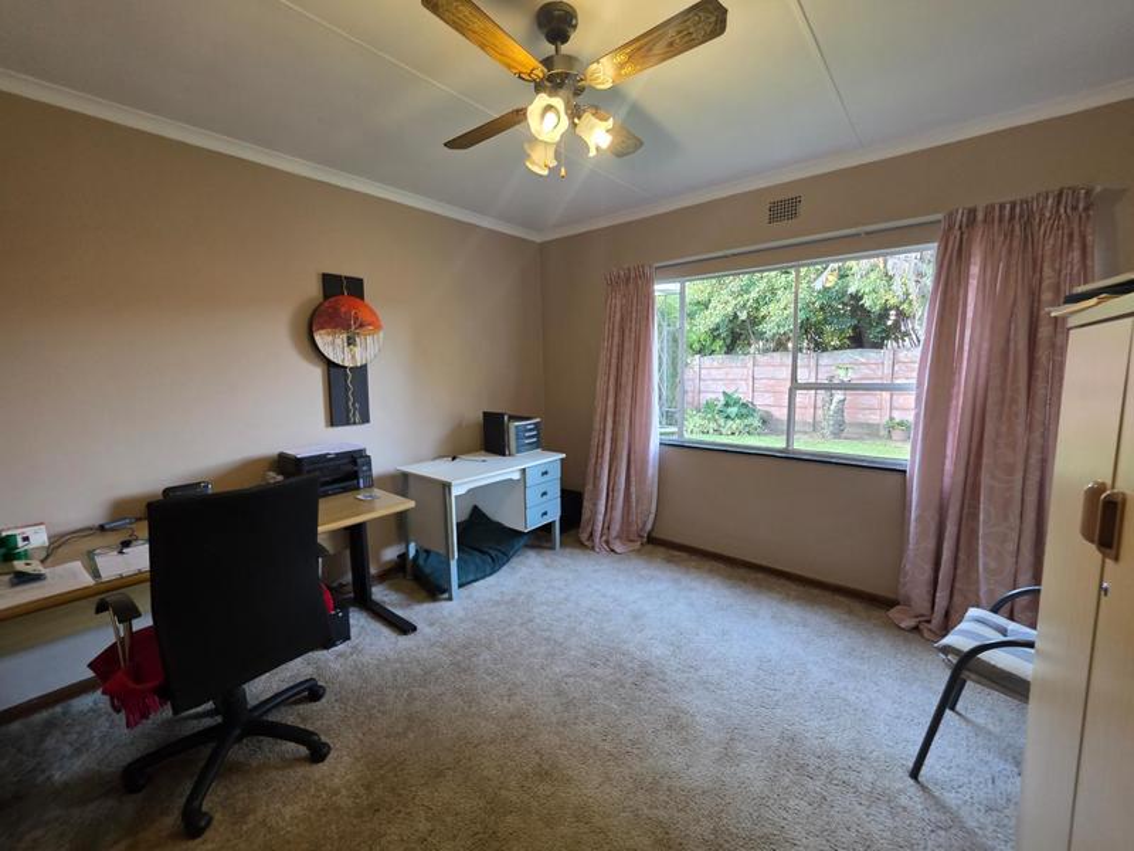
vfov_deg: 89.9
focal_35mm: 13
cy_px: 426
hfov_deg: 106.2
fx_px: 426
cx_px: 567
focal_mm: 2.2
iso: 320
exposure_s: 1/50
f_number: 1.9
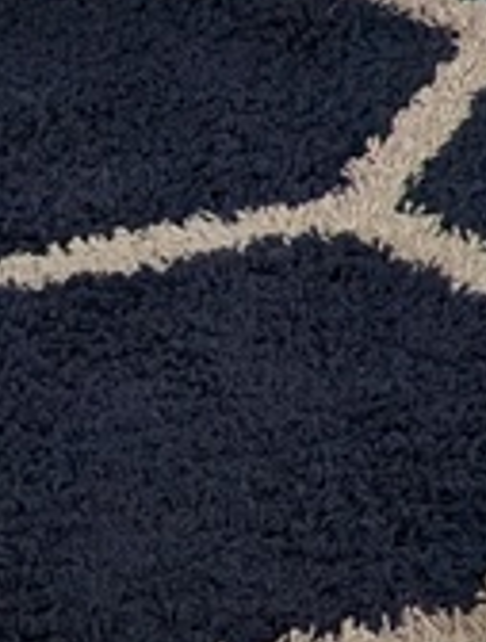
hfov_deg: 8.3
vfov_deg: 10.6
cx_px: 1403
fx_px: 2868
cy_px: -990
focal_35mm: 154
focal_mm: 6.9
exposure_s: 1/60
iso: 150
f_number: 1.68
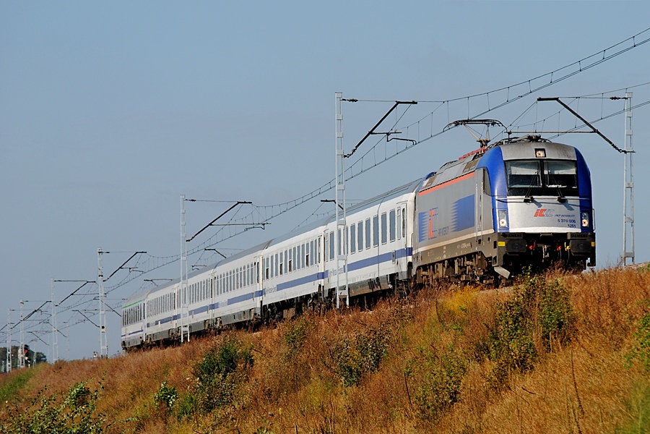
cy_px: 217
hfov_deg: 11.0
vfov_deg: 7.3
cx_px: 325
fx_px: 3385
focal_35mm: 188
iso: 100
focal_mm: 125
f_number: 7.1
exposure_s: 1/400
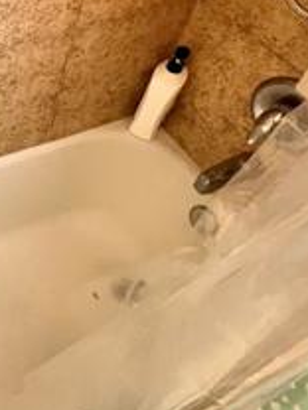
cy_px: 89
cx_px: -87
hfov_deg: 29.4
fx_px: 475
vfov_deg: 44.7
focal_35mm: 40
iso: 250
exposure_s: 1/60
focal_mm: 1.57
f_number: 1.8
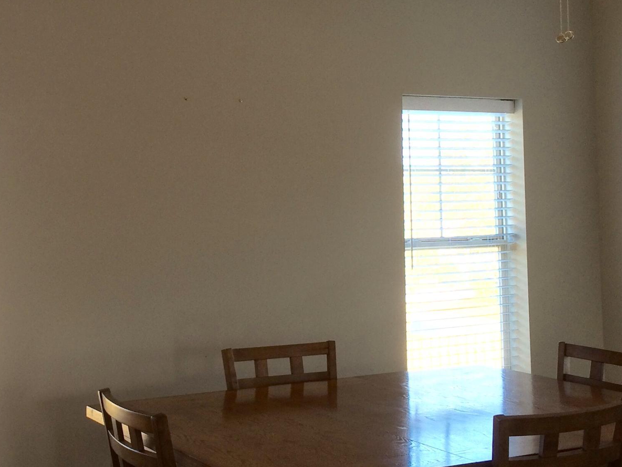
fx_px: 1042
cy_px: 125
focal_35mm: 58
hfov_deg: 33.1
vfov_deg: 25.0
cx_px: 232
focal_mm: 4.15
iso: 50
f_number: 2.2
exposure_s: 1/120
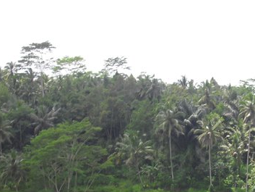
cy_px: 156
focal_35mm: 86
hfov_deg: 22.5
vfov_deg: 17.0
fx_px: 634
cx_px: 193
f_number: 8
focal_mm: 6.2
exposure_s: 1/125
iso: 100
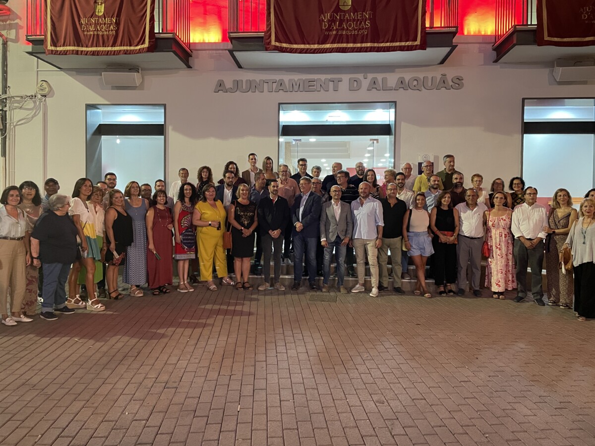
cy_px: 223
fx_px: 447
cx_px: 298
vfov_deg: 53.1
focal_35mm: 26
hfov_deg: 67.3
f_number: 1.6
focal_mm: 4.2
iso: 500
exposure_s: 1/33
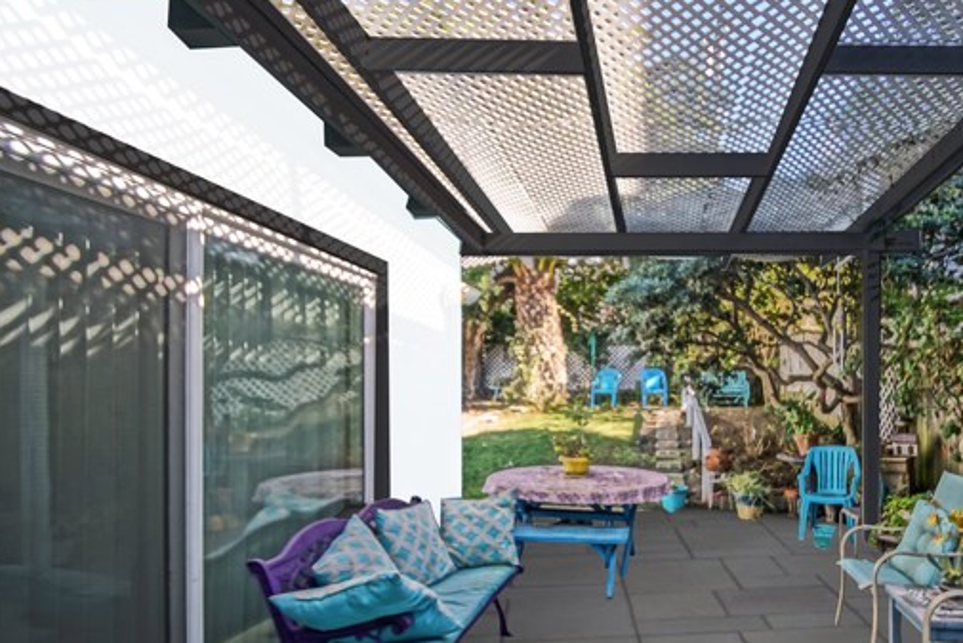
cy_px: 396
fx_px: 508
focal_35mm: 19
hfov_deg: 85.3
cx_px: 599
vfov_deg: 63.8
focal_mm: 10
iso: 100
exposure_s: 1/60
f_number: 3.5
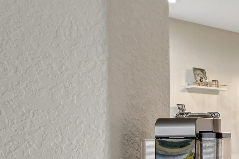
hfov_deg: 23.5
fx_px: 391
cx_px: 396
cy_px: 104
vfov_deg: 22.9
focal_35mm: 59
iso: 400
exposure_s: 1/13
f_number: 8
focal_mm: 10
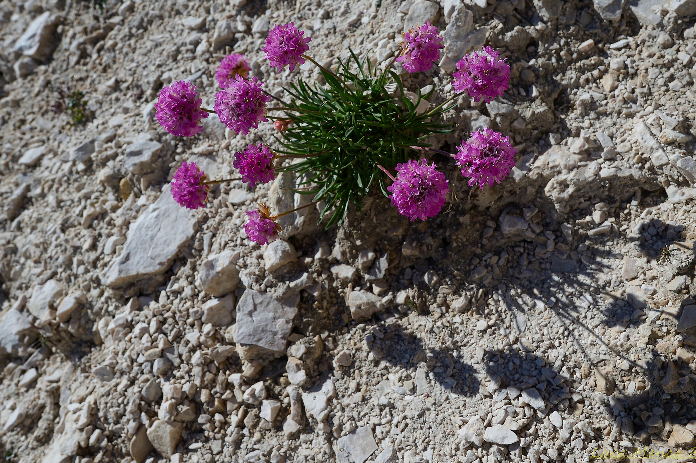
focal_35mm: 27
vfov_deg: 47.5
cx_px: 337
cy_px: 177
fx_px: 522
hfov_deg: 67.4
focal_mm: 20
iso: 100
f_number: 11
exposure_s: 1/125
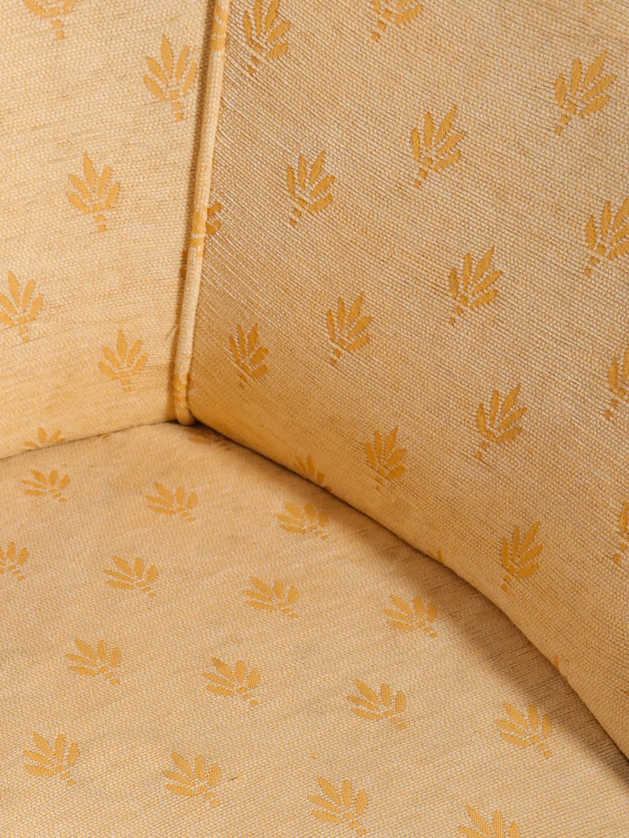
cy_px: 833
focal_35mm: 82
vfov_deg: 22.9
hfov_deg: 17.9
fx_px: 1987
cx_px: 159
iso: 400
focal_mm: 20
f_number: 3.3
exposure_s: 1/50
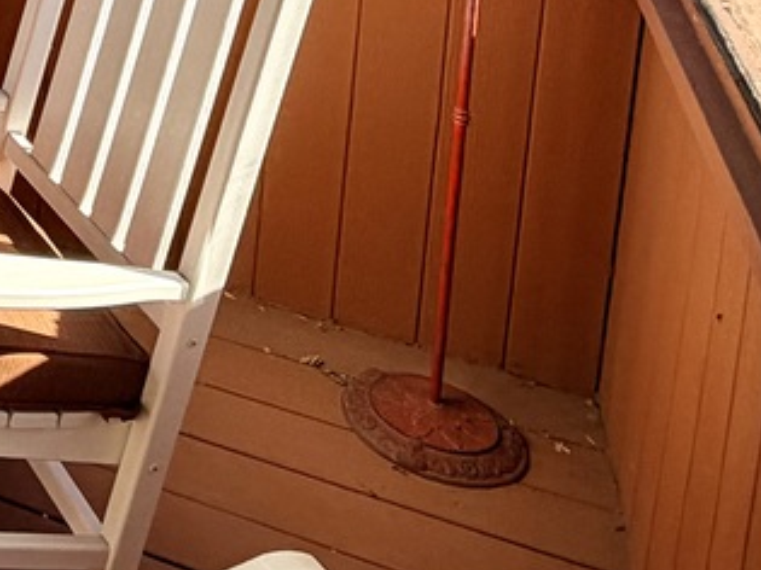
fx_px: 1406
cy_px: -367
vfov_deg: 19.0
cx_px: -425
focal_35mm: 64
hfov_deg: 23.3
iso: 50
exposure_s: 1/326
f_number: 2.2
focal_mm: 2.22
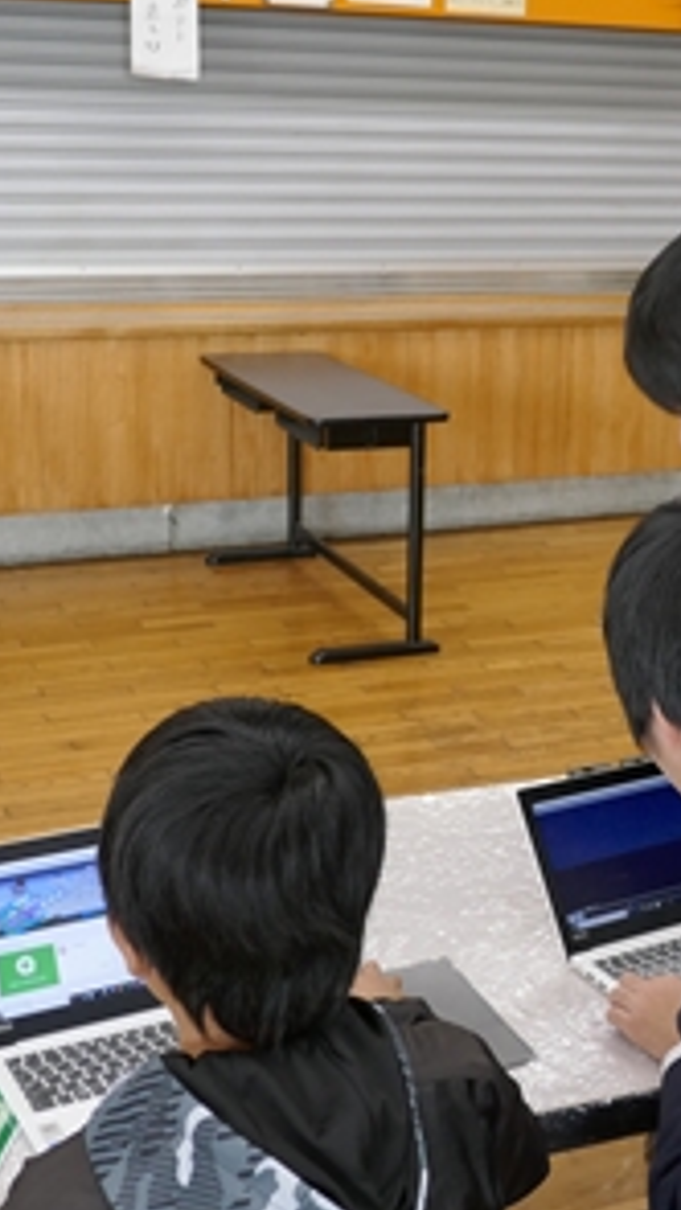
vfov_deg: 37.8
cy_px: 576
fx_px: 1765
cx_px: 640
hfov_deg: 21.3
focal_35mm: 55
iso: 500
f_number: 3.2
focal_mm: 11.3
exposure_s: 1/80
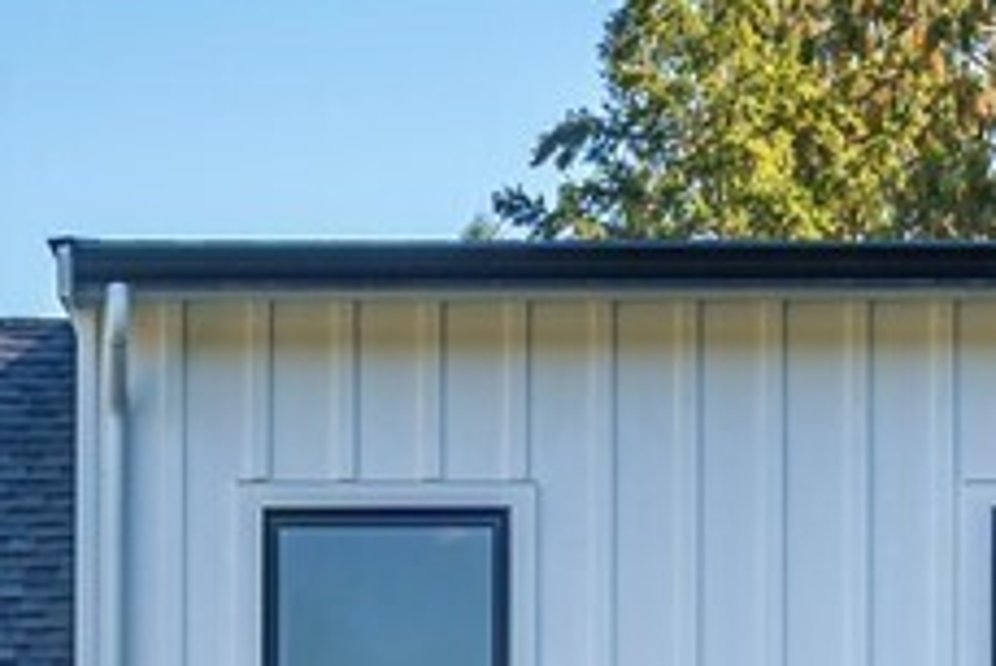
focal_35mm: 148
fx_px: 4097
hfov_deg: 13.8
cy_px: 1534
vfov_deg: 8.6
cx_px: 311
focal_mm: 20
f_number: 6.7
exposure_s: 1/45
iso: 100
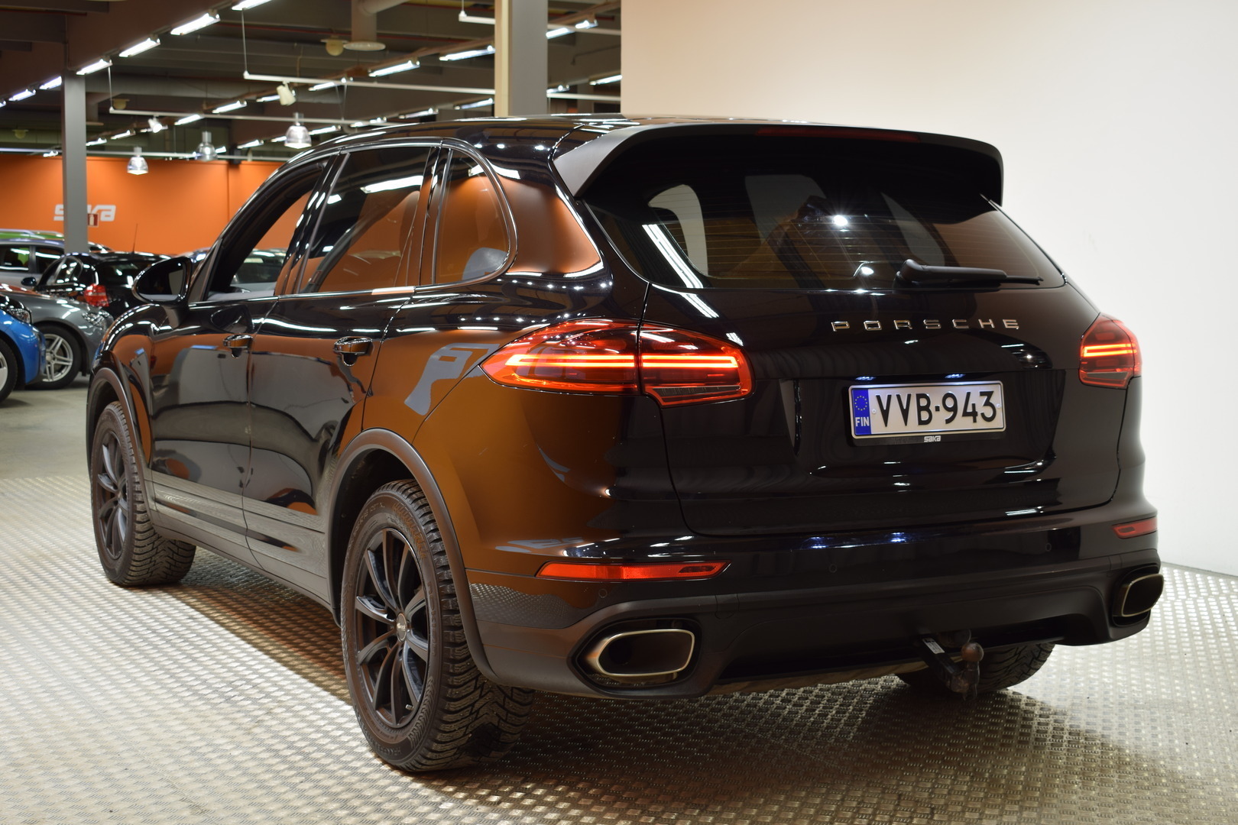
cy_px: 412
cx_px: 619
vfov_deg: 26.5
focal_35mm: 51
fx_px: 1754
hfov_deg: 38.9
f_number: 5.6
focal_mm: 34
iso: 100
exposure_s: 1/6
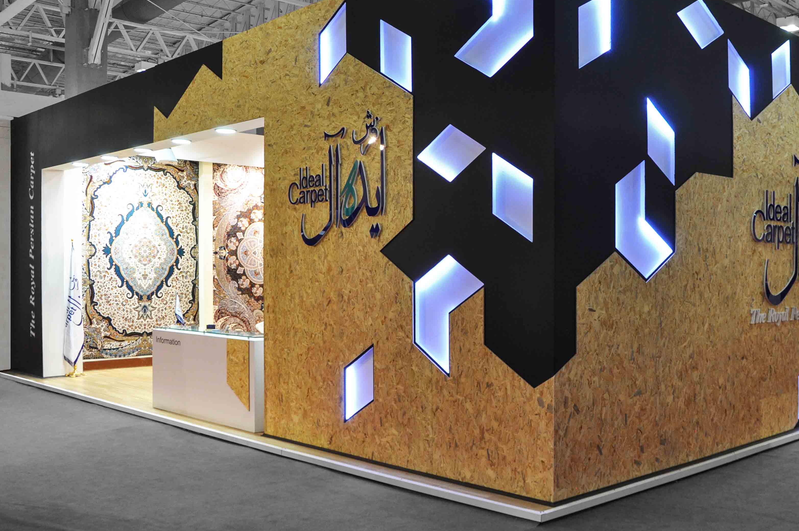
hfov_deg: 51.1
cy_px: 259
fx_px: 820
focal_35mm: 37
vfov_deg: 35.8
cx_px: 527
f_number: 5
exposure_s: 1/25
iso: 400
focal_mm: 18
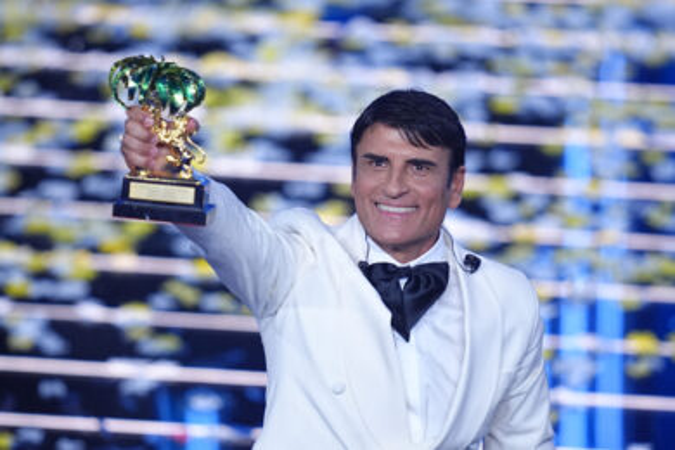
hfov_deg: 5.2
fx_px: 7499
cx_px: 338
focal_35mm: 400
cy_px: 225
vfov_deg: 3.4
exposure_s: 1/400
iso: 3200
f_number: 2.8
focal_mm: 400
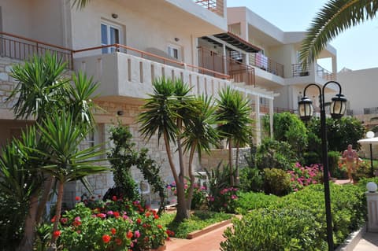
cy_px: 126
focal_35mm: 42
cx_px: 189
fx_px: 441
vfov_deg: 31.8
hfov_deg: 46.4
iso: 200
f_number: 10
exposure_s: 1/400
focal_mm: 42
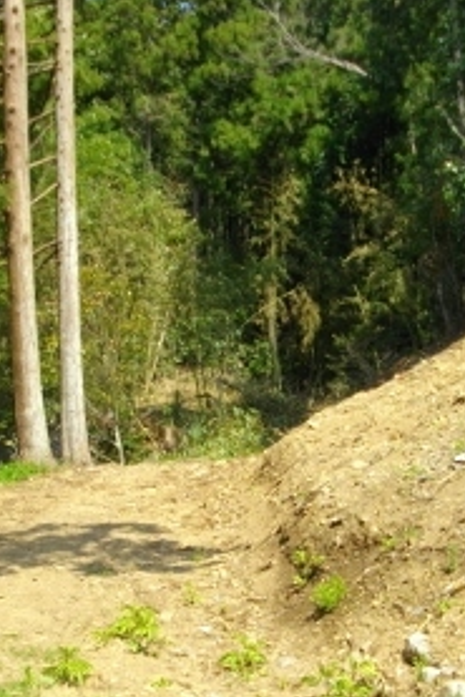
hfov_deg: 22.6
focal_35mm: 60
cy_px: 424
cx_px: 297
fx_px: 1161
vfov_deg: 33.3
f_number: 2.9
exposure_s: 1/640
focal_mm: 5.7
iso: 100
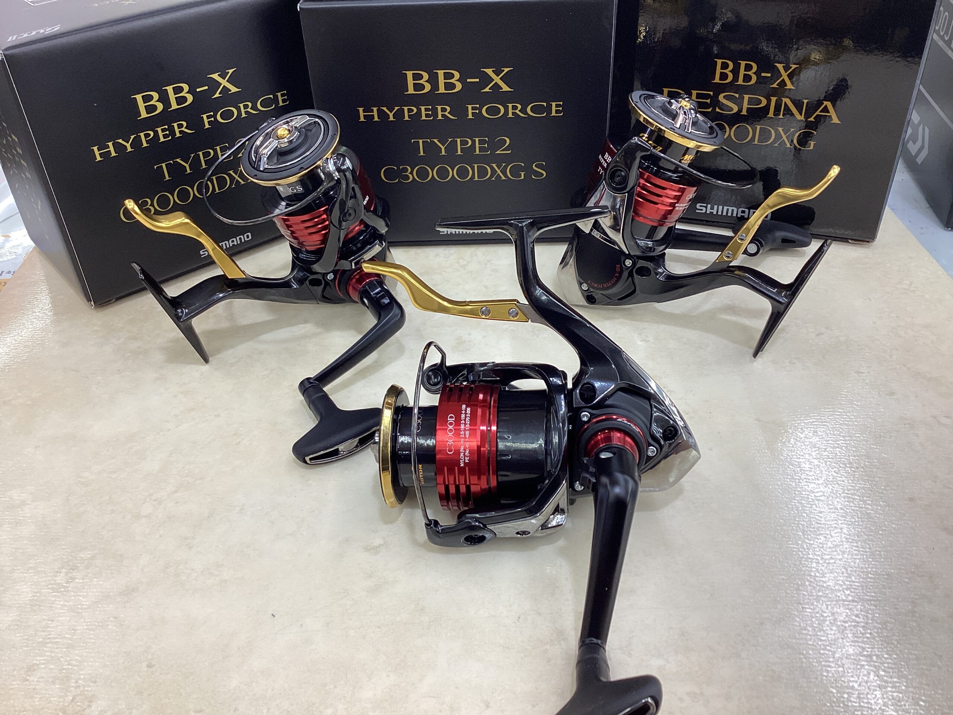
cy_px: 358
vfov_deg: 45.4
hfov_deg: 58.4
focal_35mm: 31
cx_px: 476
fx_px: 853
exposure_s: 1/60
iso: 64
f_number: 2.4
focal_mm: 3.3
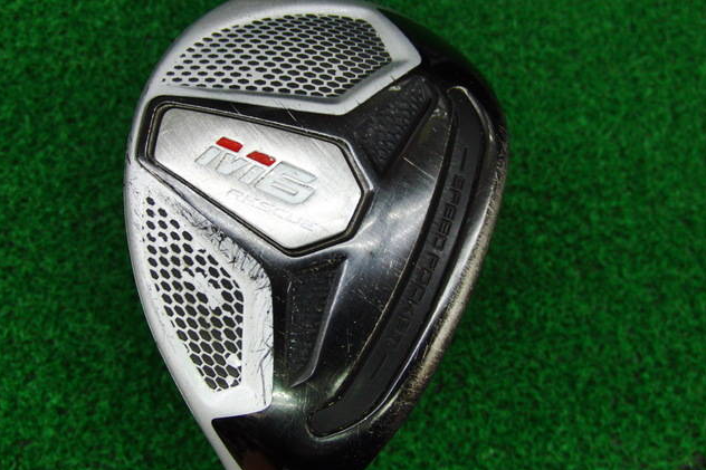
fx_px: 765
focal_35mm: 39
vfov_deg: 34.2
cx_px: 354
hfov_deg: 49.6
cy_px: 223
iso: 250
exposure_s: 1/80
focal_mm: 6.42
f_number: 3.6
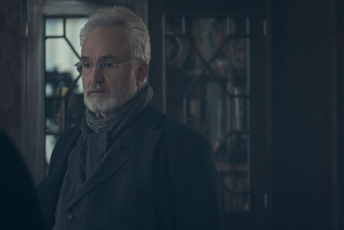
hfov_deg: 10.2
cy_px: 115
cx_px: 172
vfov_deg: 6.8
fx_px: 1930
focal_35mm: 202
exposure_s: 1/125
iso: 3200
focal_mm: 134.4
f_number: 3.2
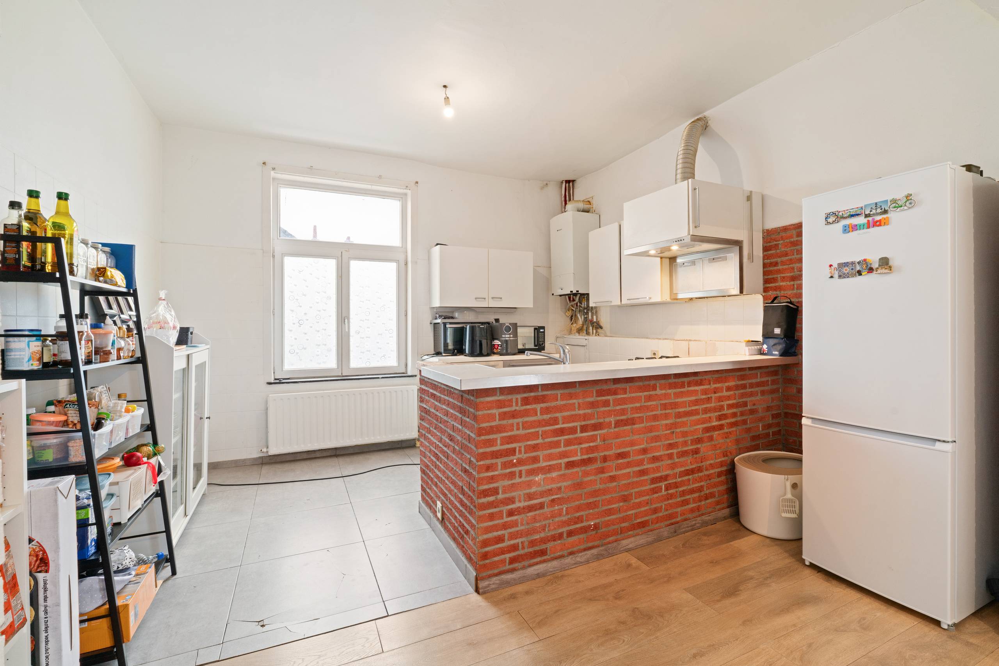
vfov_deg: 73.8
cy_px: 333
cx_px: 500
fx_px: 444
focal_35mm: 16
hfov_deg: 96.7
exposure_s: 1/1.25
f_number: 11
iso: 250
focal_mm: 16
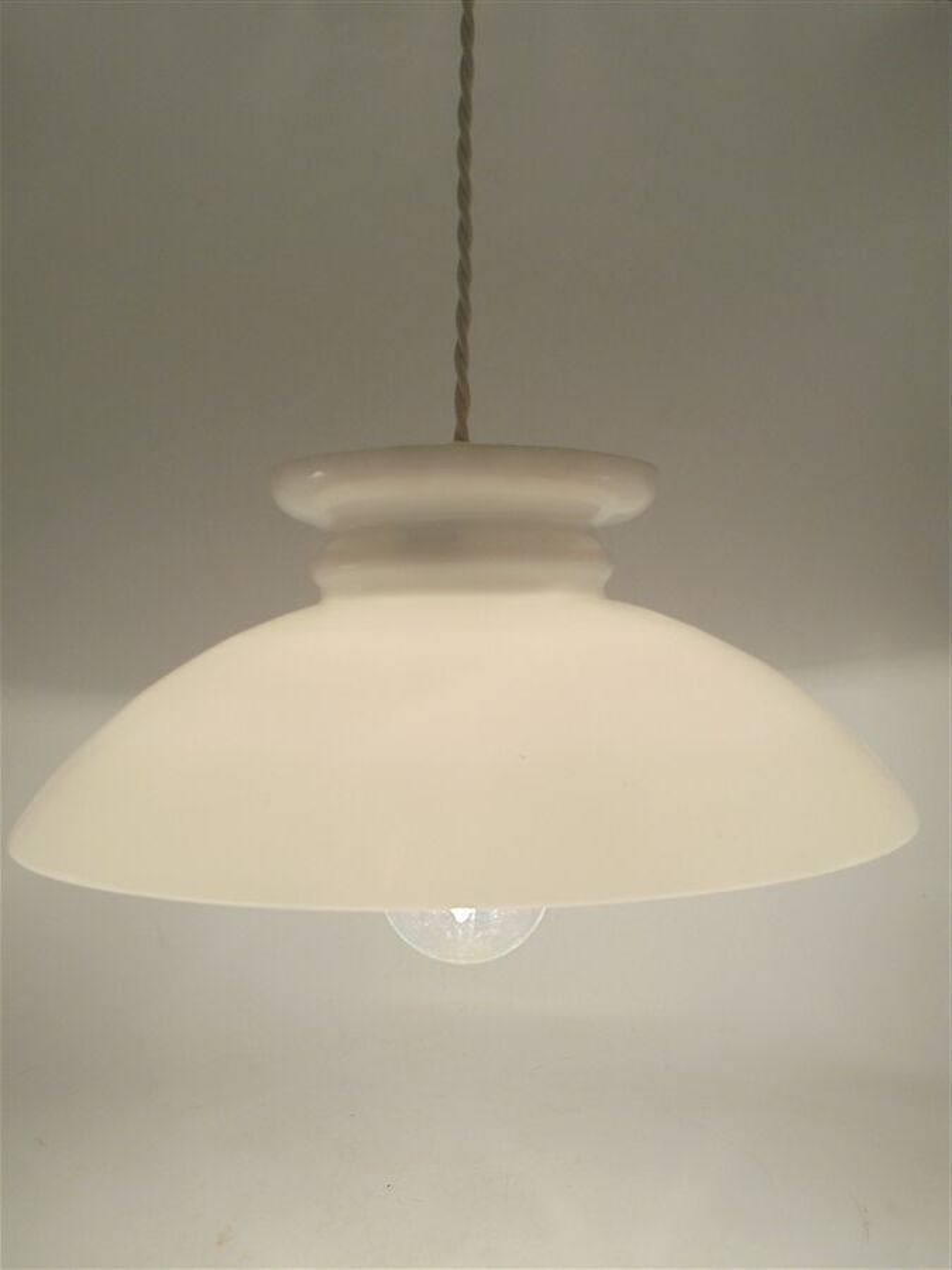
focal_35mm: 34
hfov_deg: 41.8
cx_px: 476
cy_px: 635
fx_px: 1247
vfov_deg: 54.0
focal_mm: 6.1
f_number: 4
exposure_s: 1/100
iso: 100
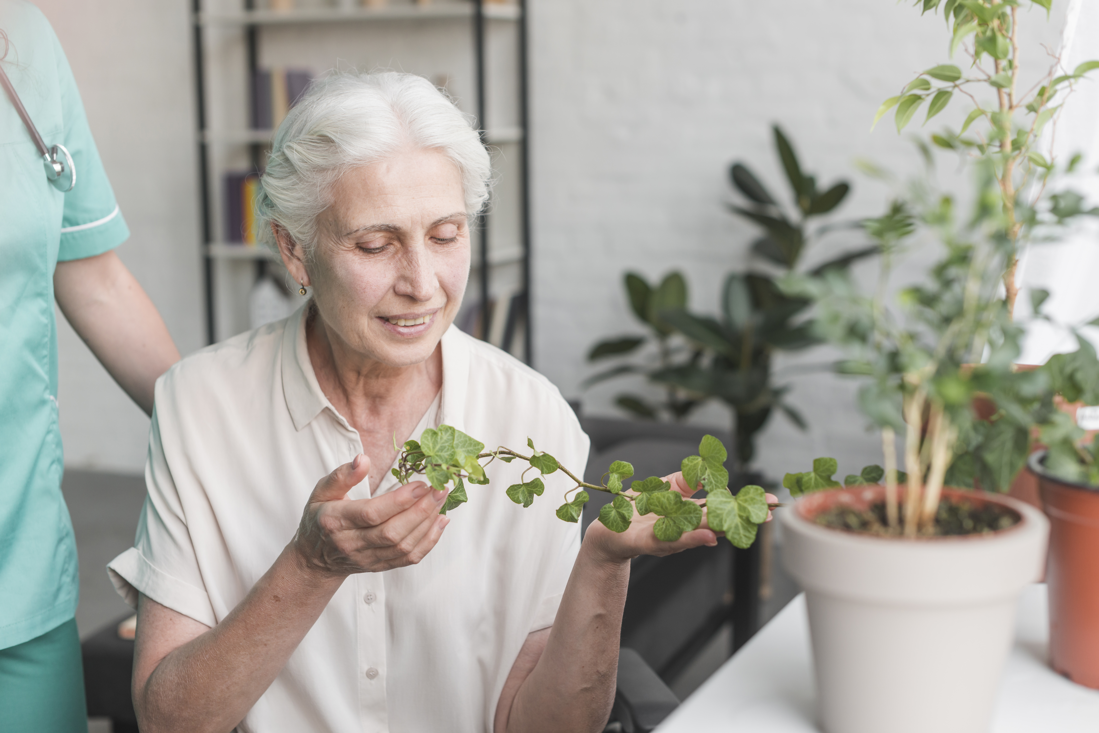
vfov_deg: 27.0
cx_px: 550
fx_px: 1527
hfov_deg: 39.6
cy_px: 366
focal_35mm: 50
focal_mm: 50
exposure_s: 1/160
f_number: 3.2
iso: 400
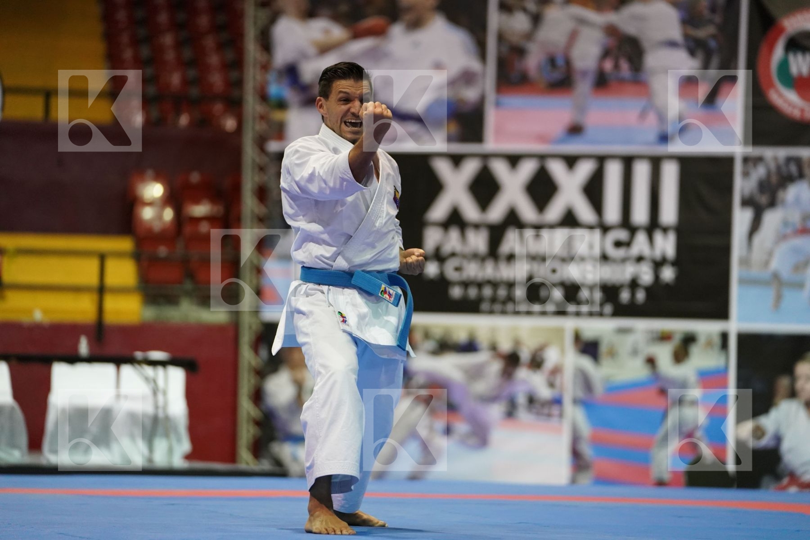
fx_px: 3465
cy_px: 270
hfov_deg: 13.3
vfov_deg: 8.9
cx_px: 405
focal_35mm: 154
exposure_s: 1/320
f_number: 2.8
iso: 3200
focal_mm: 154
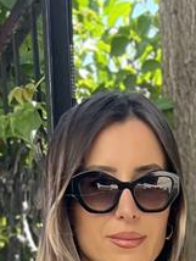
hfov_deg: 10.0
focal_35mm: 149
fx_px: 1123
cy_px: 723
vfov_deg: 10.4
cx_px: 153
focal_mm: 5.7
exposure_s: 1/528
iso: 50
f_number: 1.5
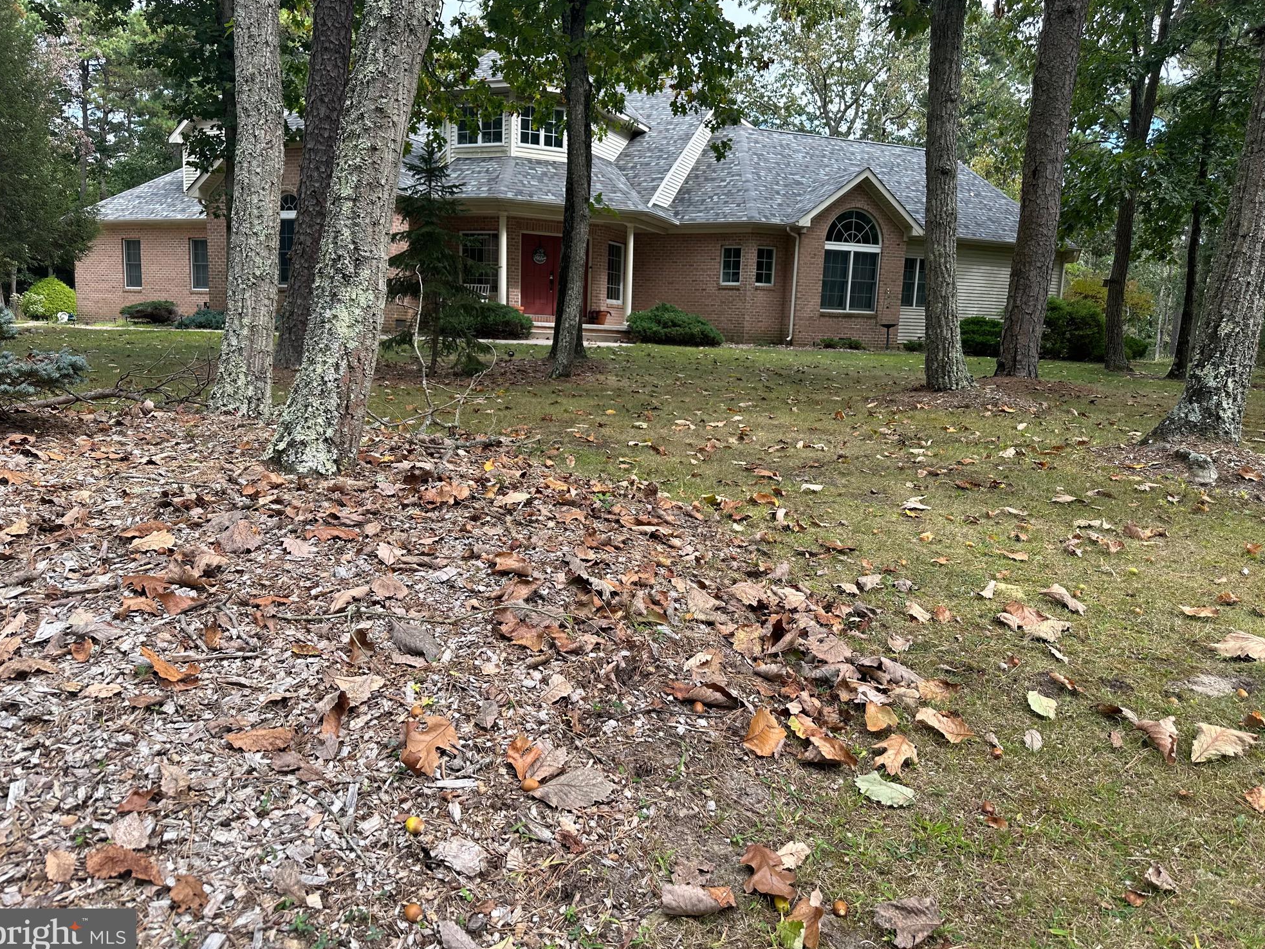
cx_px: 634
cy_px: 467
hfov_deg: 69.4
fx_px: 914
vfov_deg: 54.9
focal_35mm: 25
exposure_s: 1/704
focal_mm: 6.86
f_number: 1.78
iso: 80
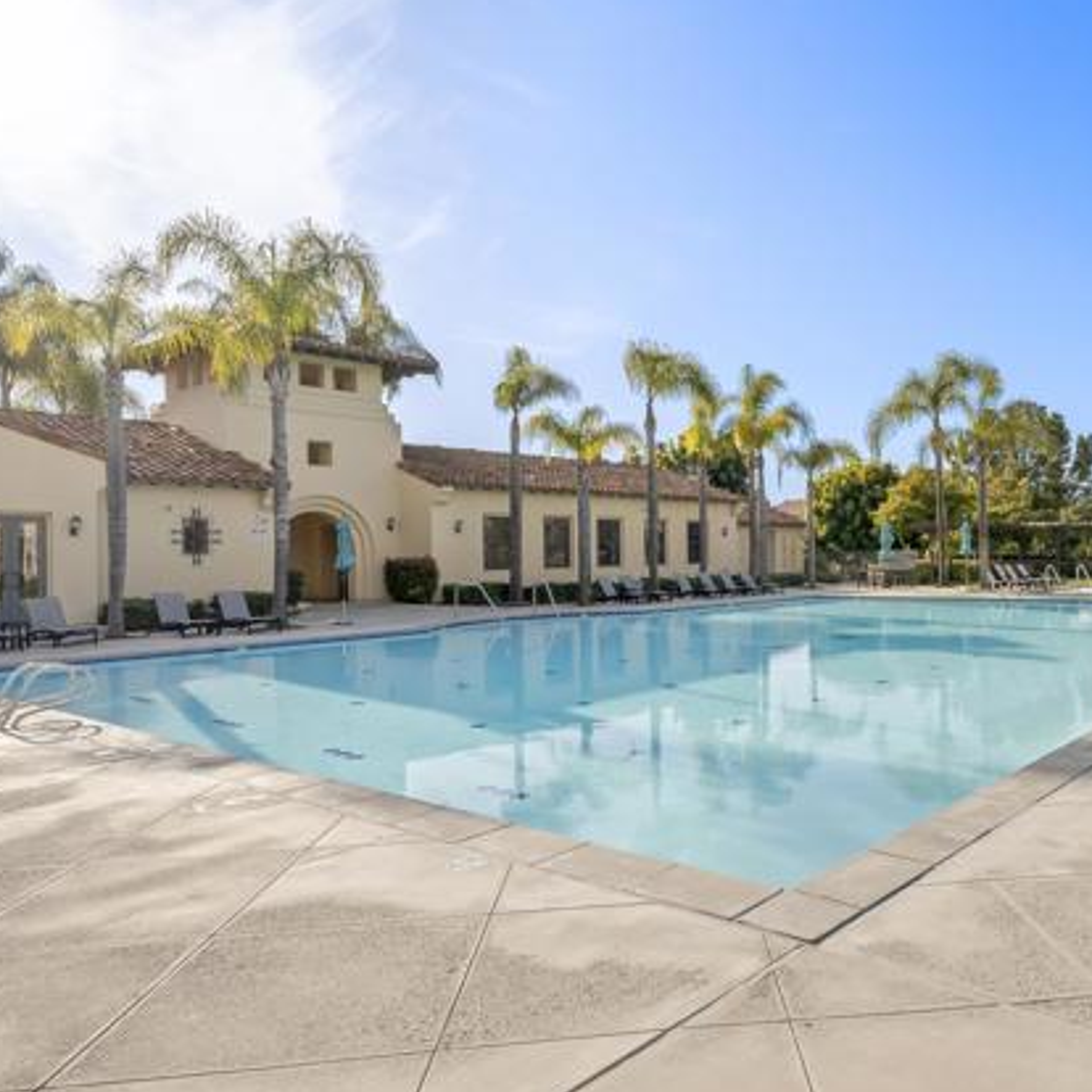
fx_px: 892
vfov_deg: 62.9
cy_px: 549
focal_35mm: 25
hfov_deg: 60.4
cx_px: 783
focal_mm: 19
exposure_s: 1/200
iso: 500
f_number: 14
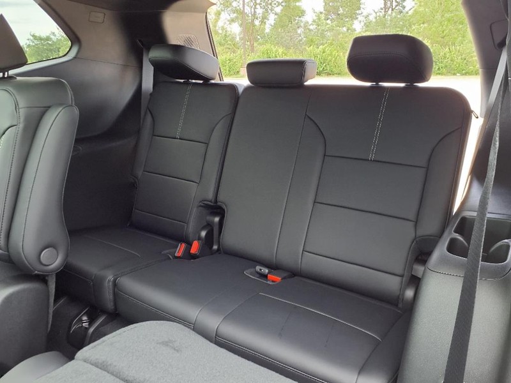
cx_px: 256
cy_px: 192
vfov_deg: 51.4
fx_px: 399
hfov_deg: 65.3
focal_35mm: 27
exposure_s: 1/40
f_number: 1.9
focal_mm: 3.58
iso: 80
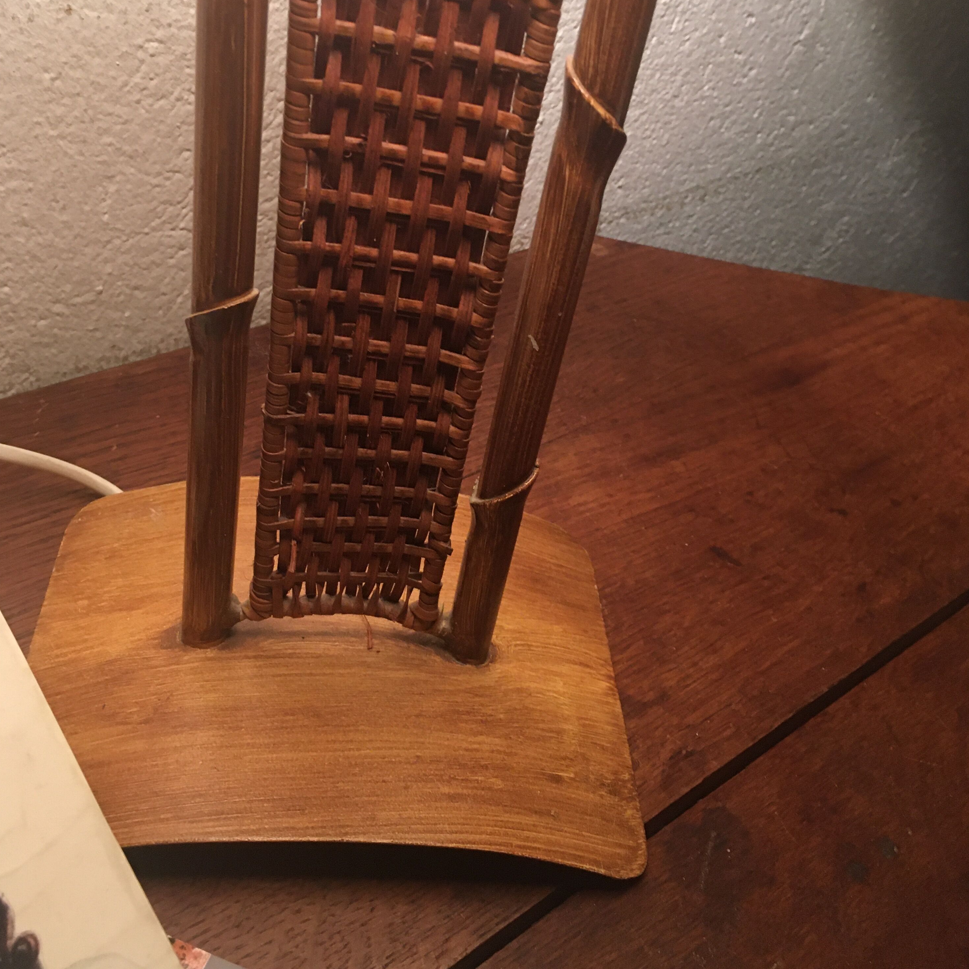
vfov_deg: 47.0
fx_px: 1108
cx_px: 476
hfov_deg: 47.2
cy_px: 408
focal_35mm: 35
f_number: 2.2
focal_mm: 4.15
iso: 200
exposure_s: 1/33
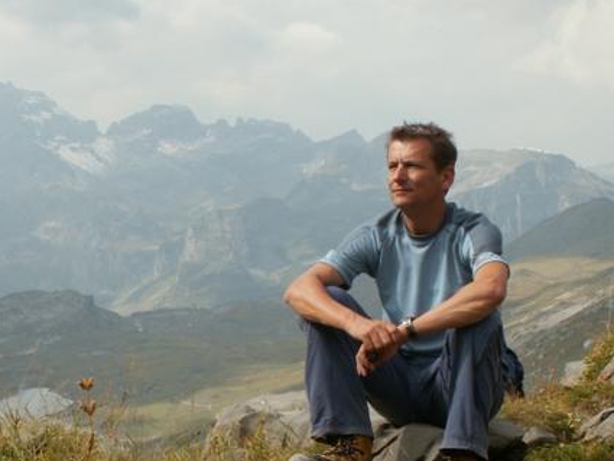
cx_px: 222
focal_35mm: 113
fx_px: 2005
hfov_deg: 17.4
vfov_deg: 13.1
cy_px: 321
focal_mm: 12.49
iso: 50
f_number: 8
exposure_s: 1/125
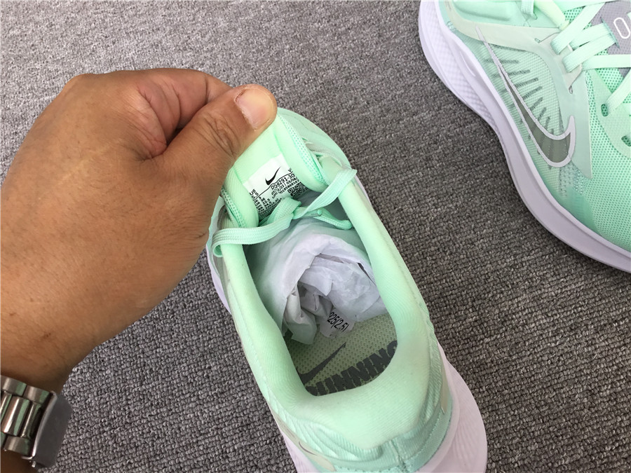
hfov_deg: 58.4
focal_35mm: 31
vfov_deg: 45.4
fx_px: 565
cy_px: 236
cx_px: 316
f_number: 2.4
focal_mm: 3.3
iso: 25
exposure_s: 1/155
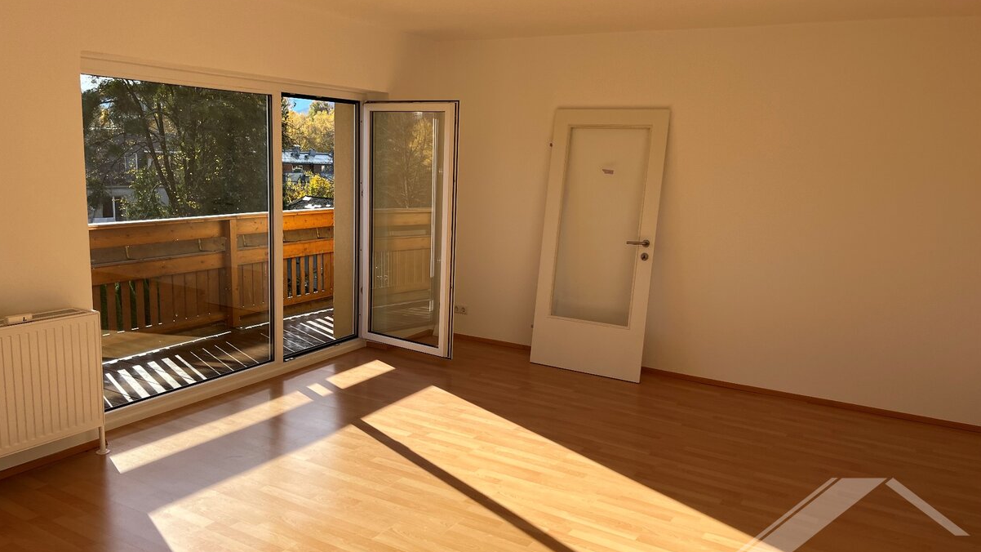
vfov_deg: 40.2
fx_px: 754
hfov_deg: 66.1
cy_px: 274
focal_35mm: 29
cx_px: 485
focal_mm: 5.1
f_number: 1.6
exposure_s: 1/1309
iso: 50
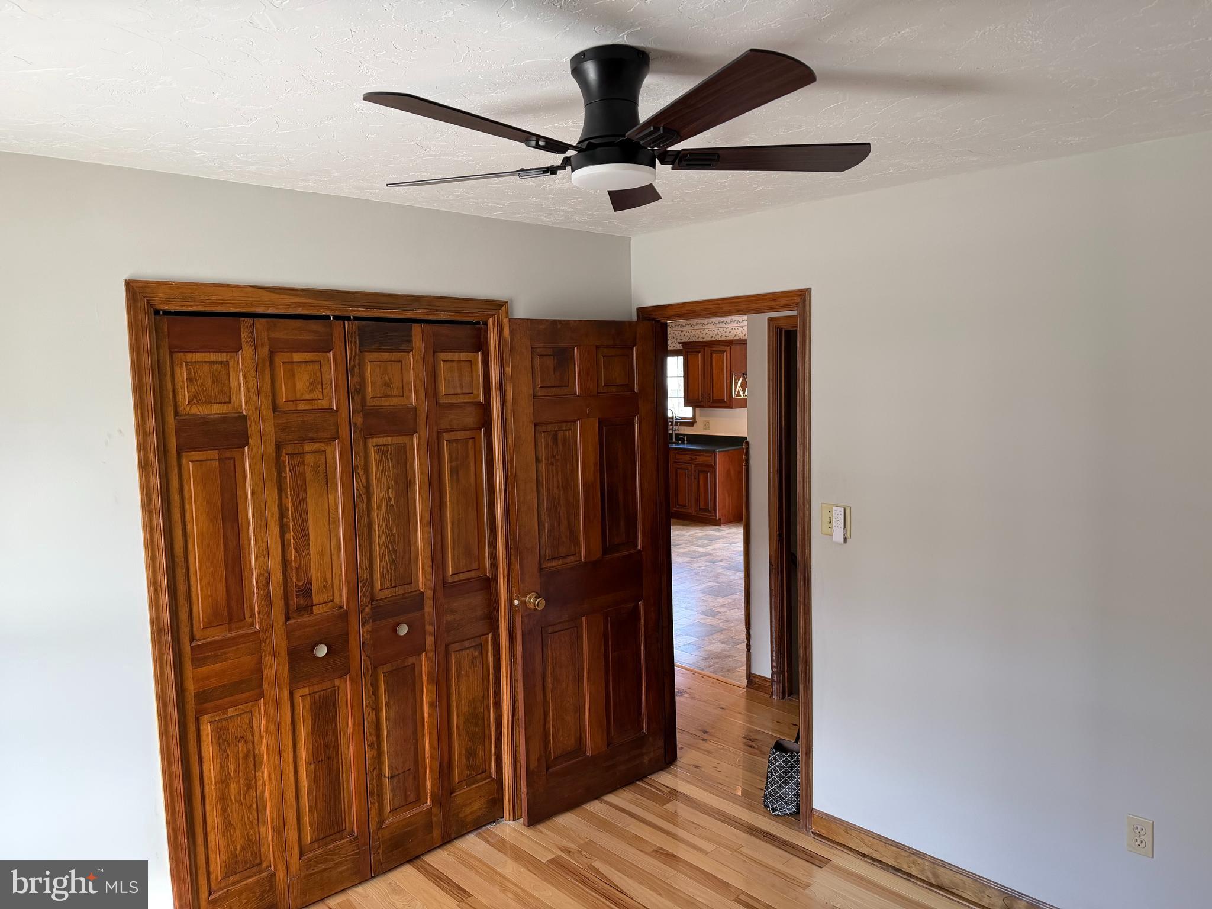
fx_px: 840
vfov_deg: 56.8
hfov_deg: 71.6
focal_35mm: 24
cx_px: 606
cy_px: 454
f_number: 1.78
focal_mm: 6.76
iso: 200
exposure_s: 1/79
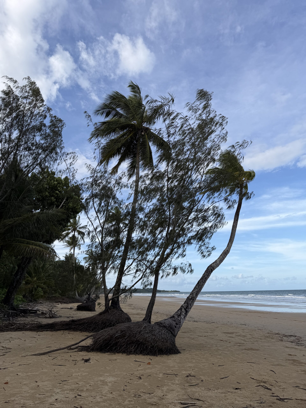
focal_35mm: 24
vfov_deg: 71.6
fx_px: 283
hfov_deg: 56.8
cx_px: 153
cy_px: 204
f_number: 1.78
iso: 80
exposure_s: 1/3279
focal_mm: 6.76
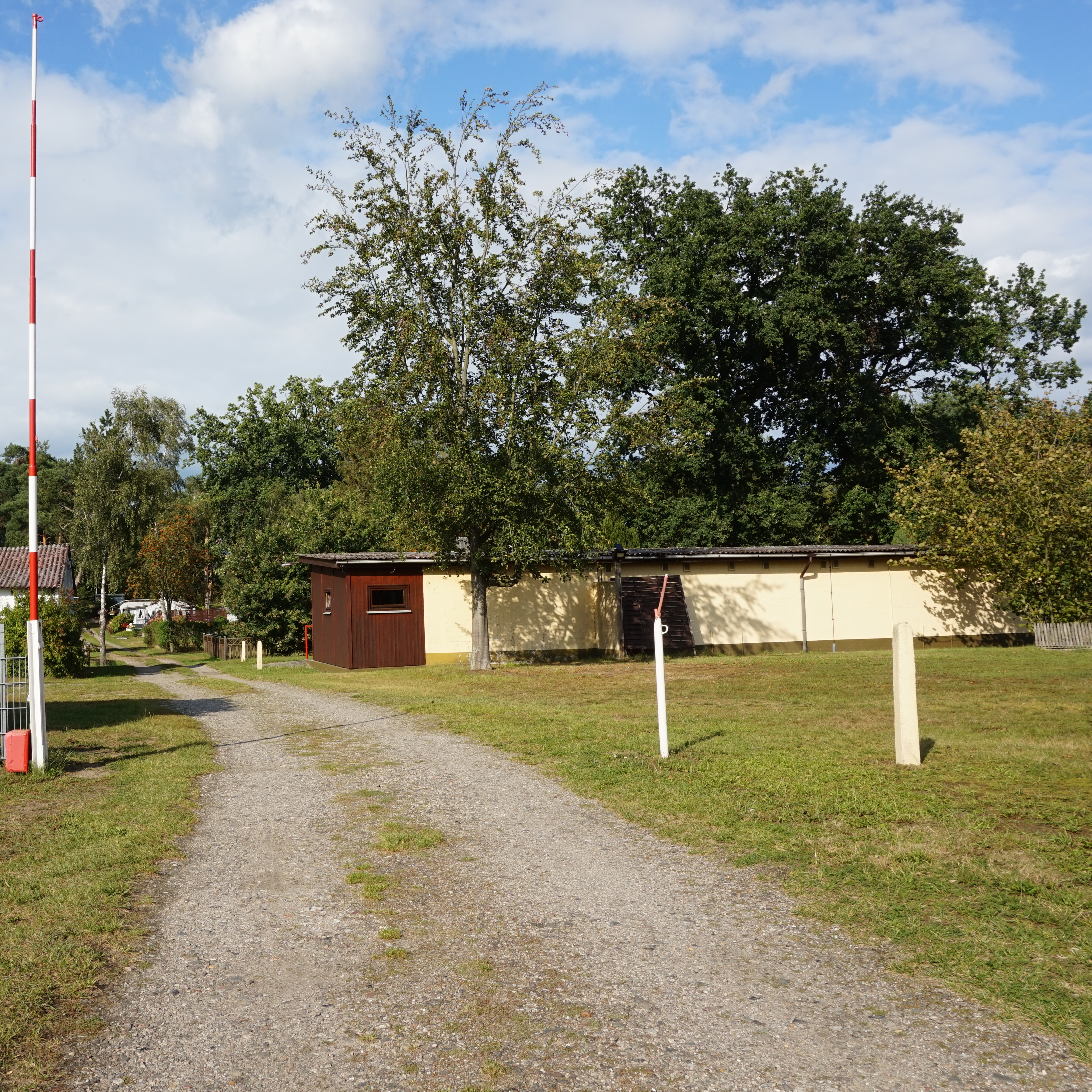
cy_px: 544
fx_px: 1106
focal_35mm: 31
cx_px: 344
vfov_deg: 52.5
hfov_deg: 51.3
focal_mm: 16
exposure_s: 1/100
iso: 100
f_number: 13
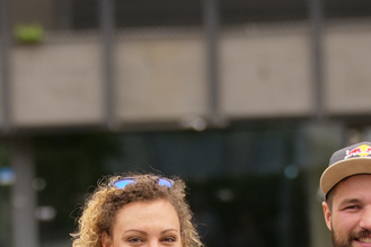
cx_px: 134
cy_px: 382
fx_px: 3811
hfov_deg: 5.6
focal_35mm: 370
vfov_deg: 3.7
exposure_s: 1/6400
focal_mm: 62
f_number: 1.8
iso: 400
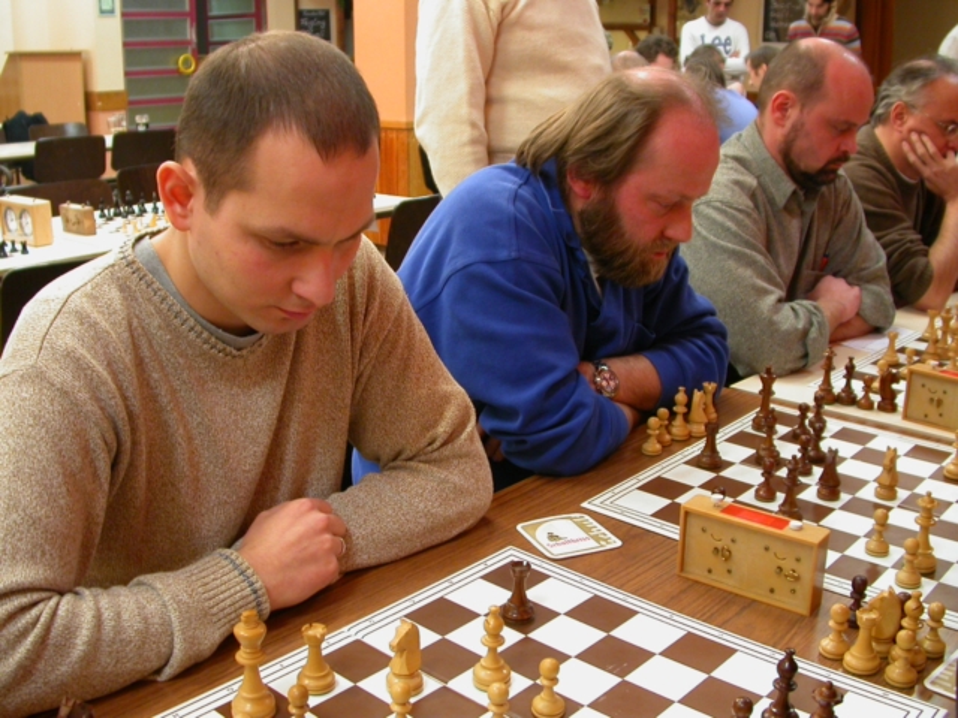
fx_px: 1052
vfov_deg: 37.7
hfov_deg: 49.0
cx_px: 479
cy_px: 359
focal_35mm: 38
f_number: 2.6
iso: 100
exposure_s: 1/6.7
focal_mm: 7.85
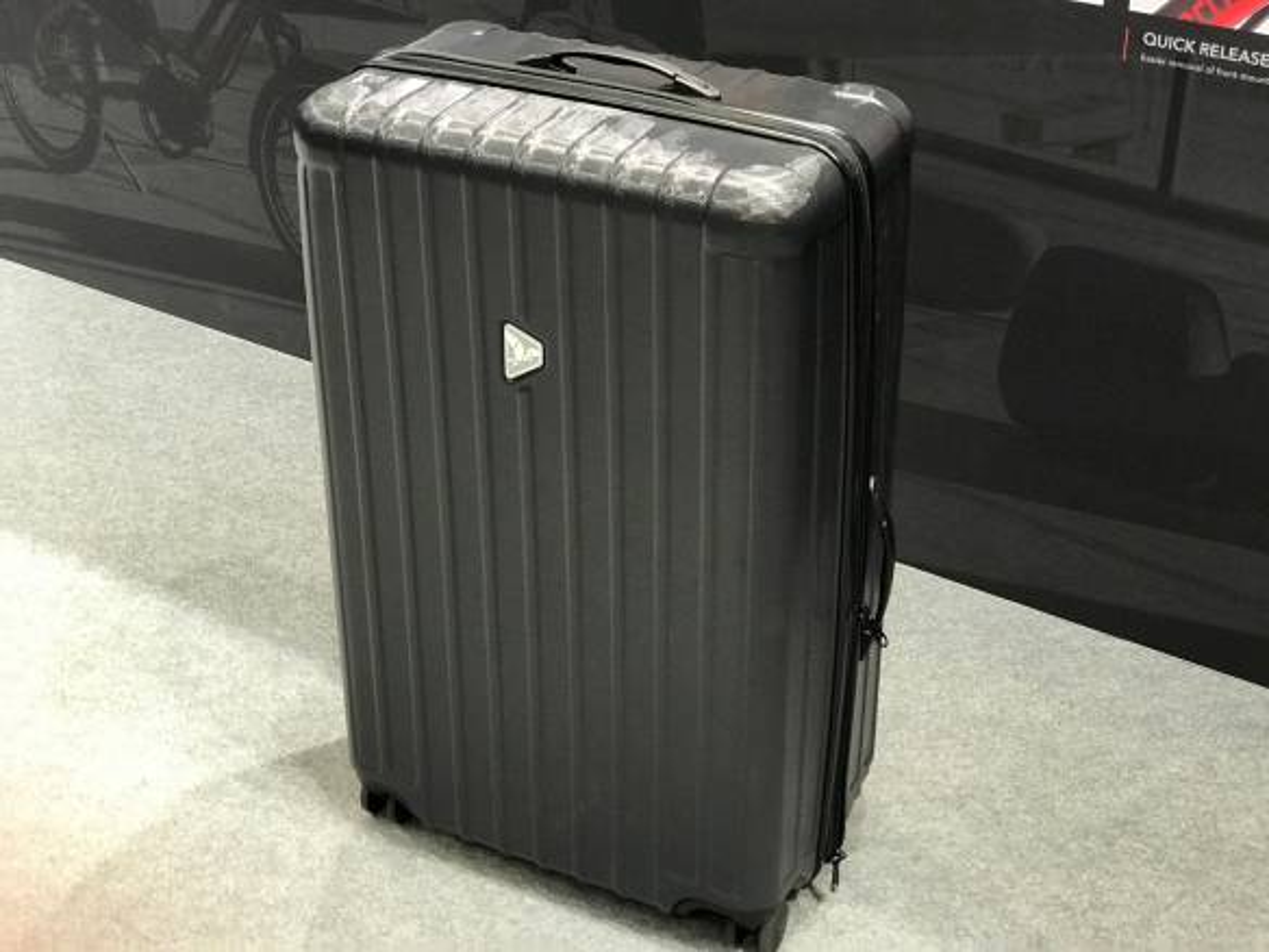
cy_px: 476
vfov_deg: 25.7
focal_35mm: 57
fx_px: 2090
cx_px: 634
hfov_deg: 33.8
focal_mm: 6.6
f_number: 2.8
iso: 200
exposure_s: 1/50
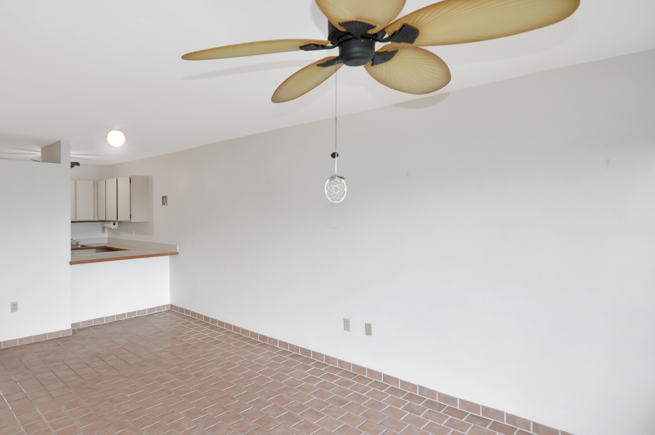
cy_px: 209
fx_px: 375
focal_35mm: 21
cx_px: 251
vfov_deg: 60.2
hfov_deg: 81.0
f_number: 4
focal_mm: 11
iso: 400
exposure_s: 1/60
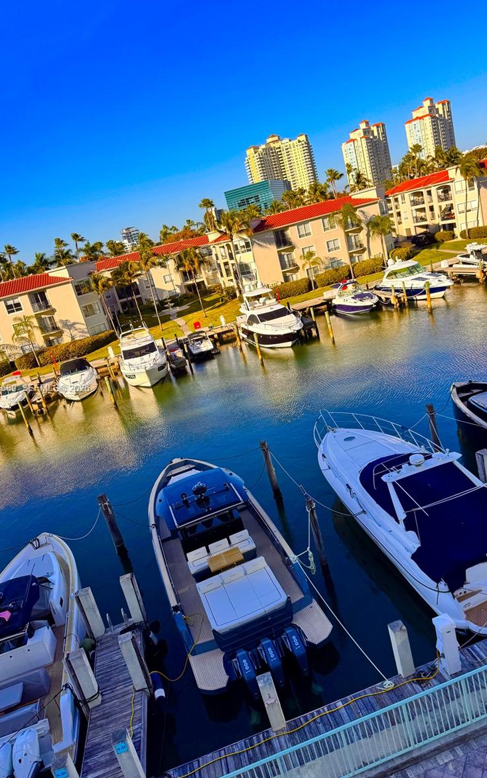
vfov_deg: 70.4
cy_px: 389
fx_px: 552
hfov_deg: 47.6
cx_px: 265
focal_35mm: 26
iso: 80
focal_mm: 6.76
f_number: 1.78
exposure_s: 1/4049
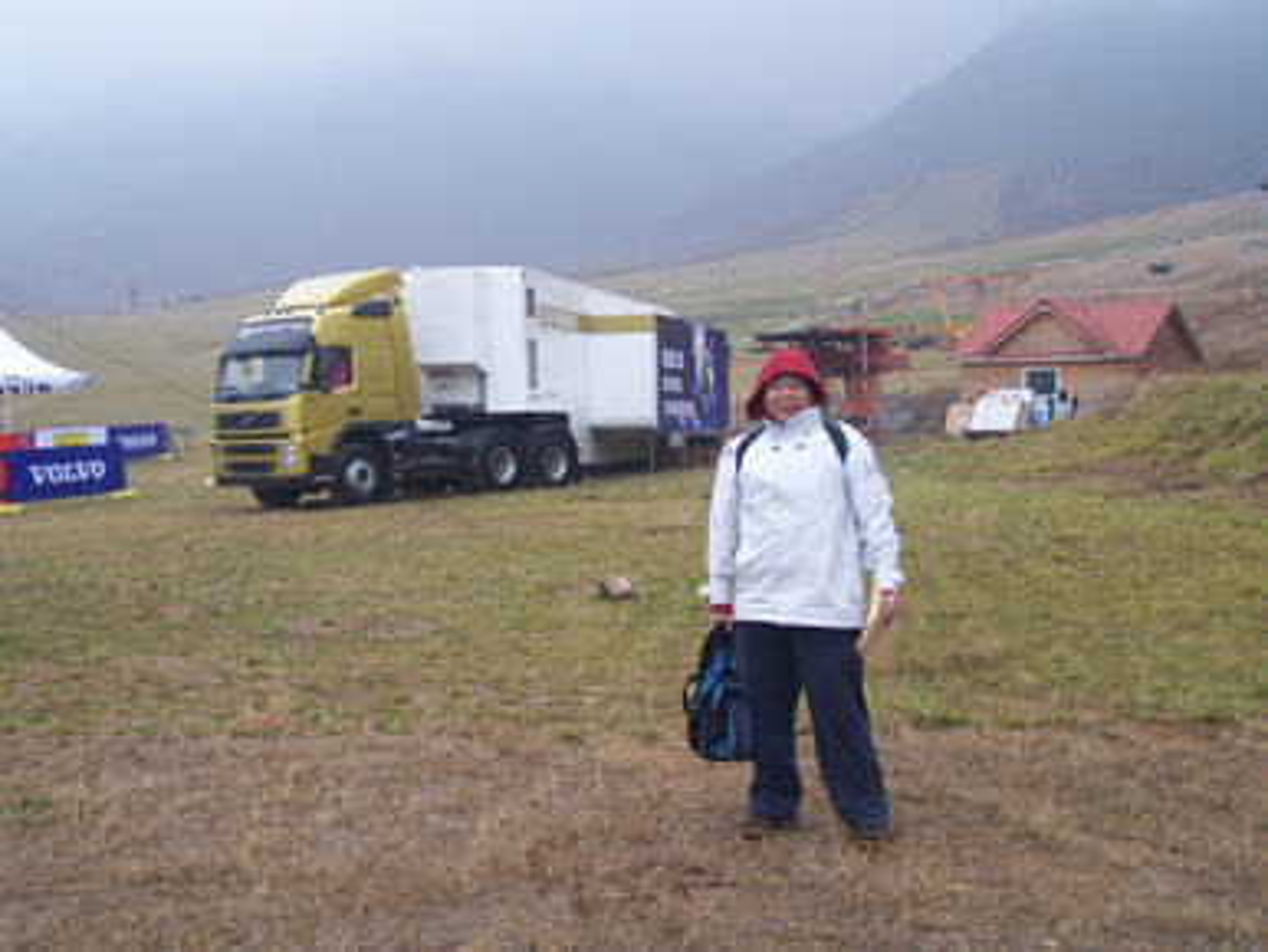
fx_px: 1759
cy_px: 476
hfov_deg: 39.6
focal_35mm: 48
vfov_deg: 30.3
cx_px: 634
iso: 80
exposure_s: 1/100
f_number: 3
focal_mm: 8
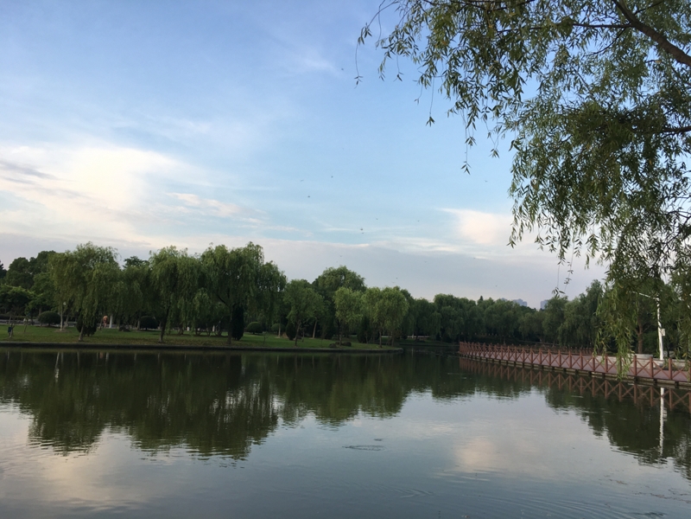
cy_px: 260
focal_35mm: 29
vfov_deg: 48.2
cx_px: 346
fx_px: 579
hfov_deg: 61.7
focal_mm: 4.15
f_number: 2.2
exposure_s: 1/204
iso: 25
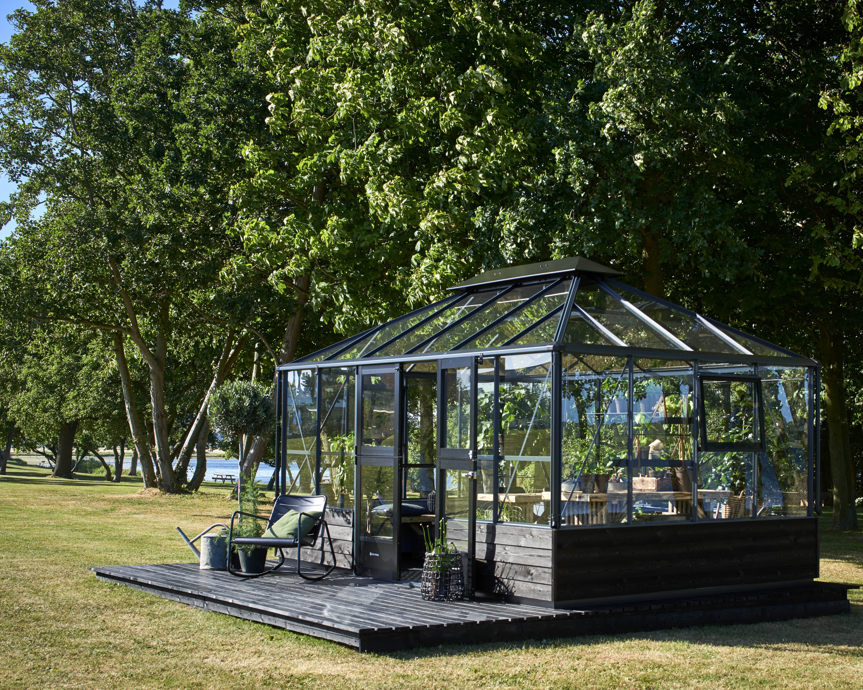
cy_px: 345
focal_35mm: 51
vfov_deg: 29.7
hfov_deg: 36.5
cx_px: 518
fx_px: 1303
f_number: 9
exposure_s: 1/125
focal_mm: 45
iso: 80
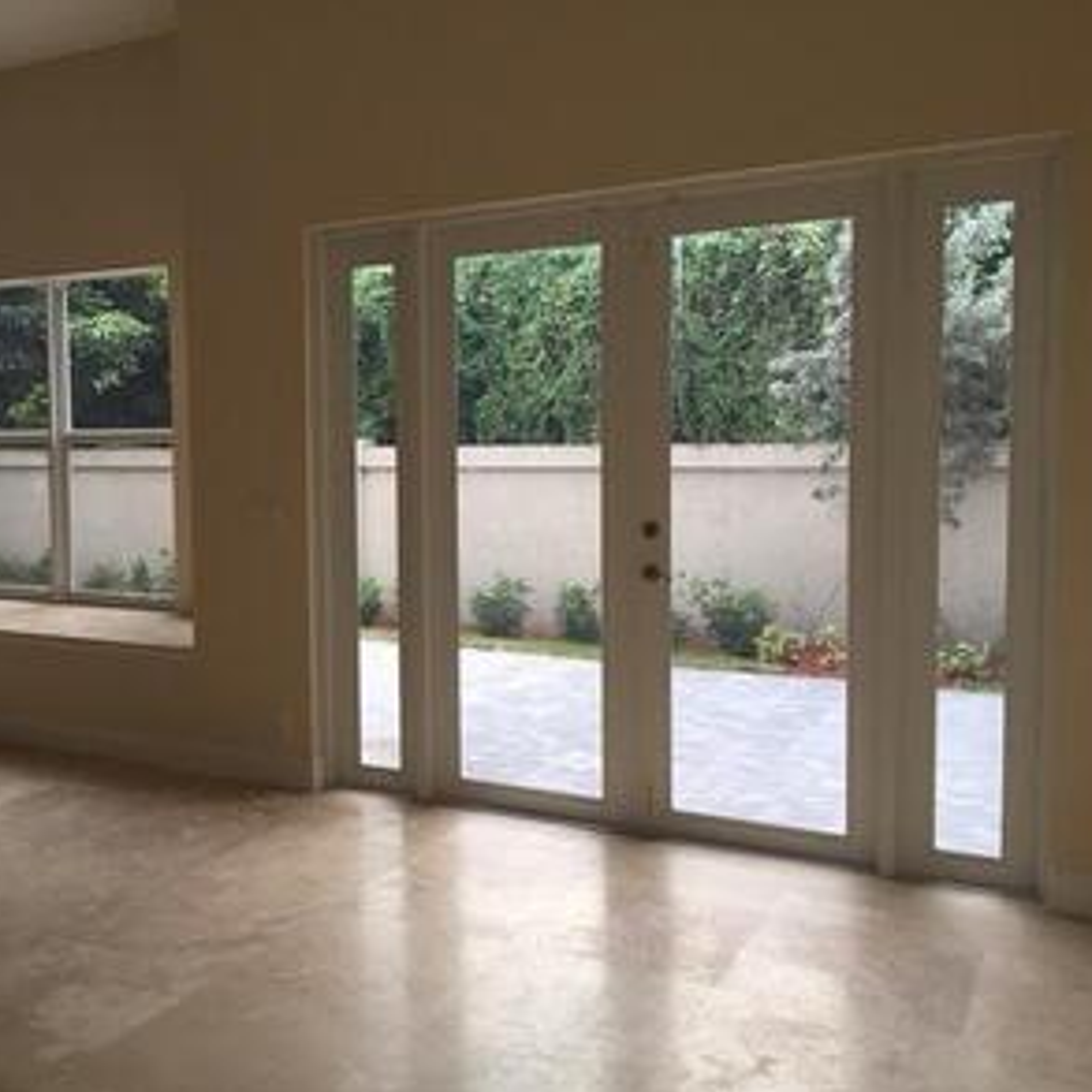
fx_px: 1249
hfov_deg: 46.4
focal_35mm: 35
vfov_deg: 47.2
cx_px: 358
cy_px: 540
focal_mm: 4.15
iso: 32
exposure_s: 1/40
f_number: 2.2
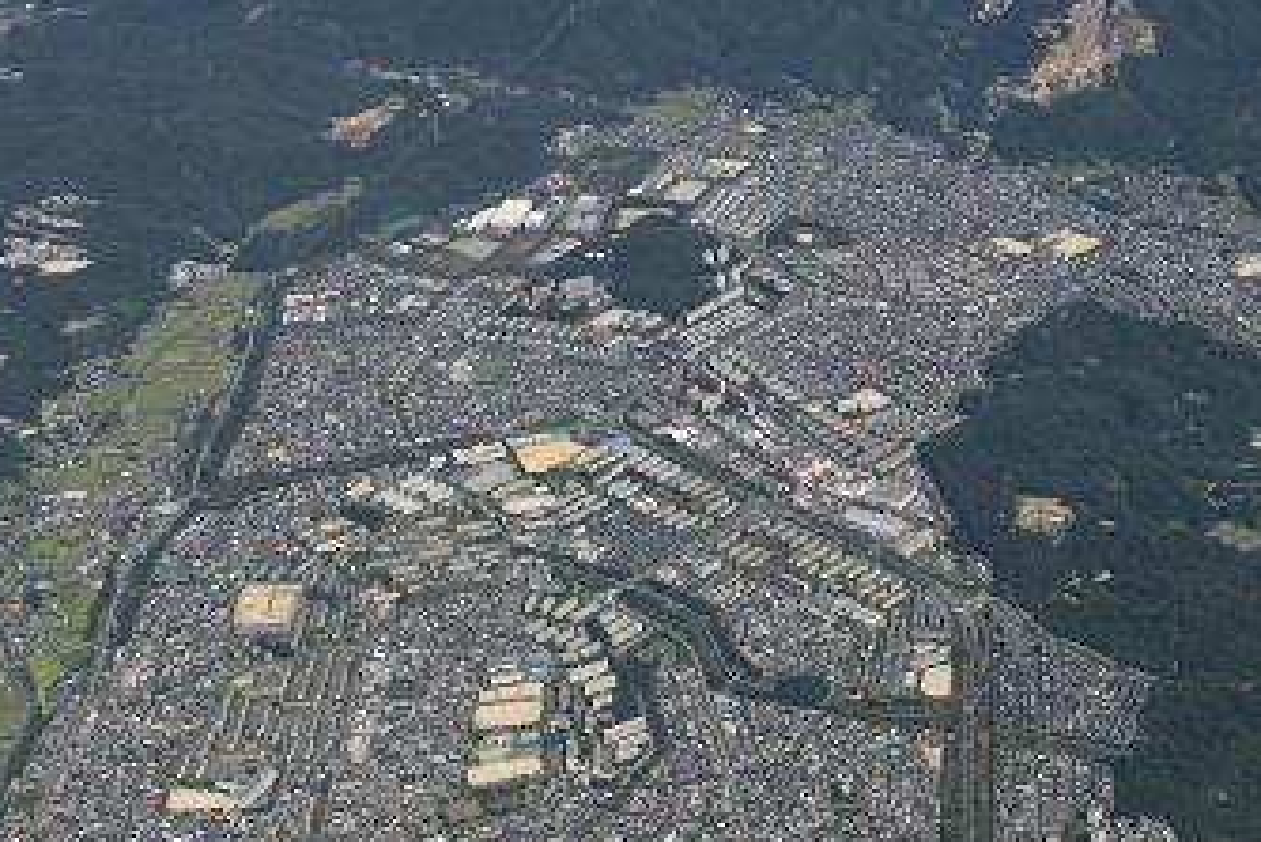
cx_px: 914
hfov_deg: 30.1
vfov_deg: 20.4
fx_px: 2313
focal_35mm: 66
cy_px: 668
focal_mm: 35
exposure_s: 1/1000
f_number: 7.1
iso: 200
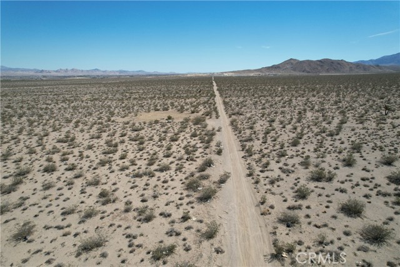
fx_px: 244
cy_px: 134
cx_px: 200
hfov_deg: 78.6
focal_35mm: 22
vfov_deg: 57.3
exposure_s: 1/2500
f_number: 2.8
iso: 100
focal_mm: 8.38
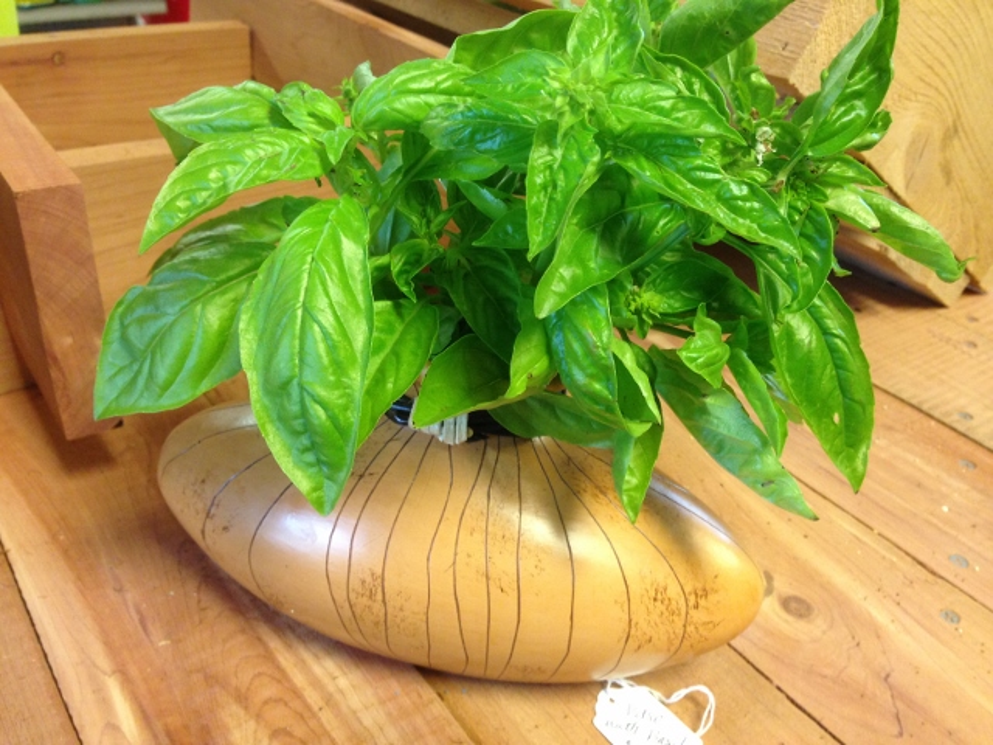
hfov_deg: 55.4
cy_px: 372
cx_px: 496
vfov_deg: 42.9
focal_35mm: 33
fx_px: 947
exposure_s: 1/20
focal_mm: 4.12
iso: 160
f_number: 2.4
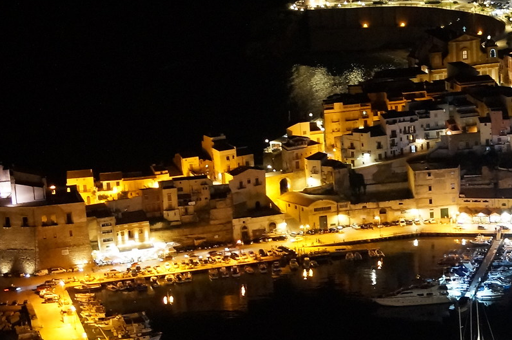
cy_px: 252
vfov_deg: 10.1
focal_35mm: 136
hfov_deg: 14.8
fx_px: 1933
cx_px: 514
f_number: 4.5
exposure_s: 1/3
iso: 1600
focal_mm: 30
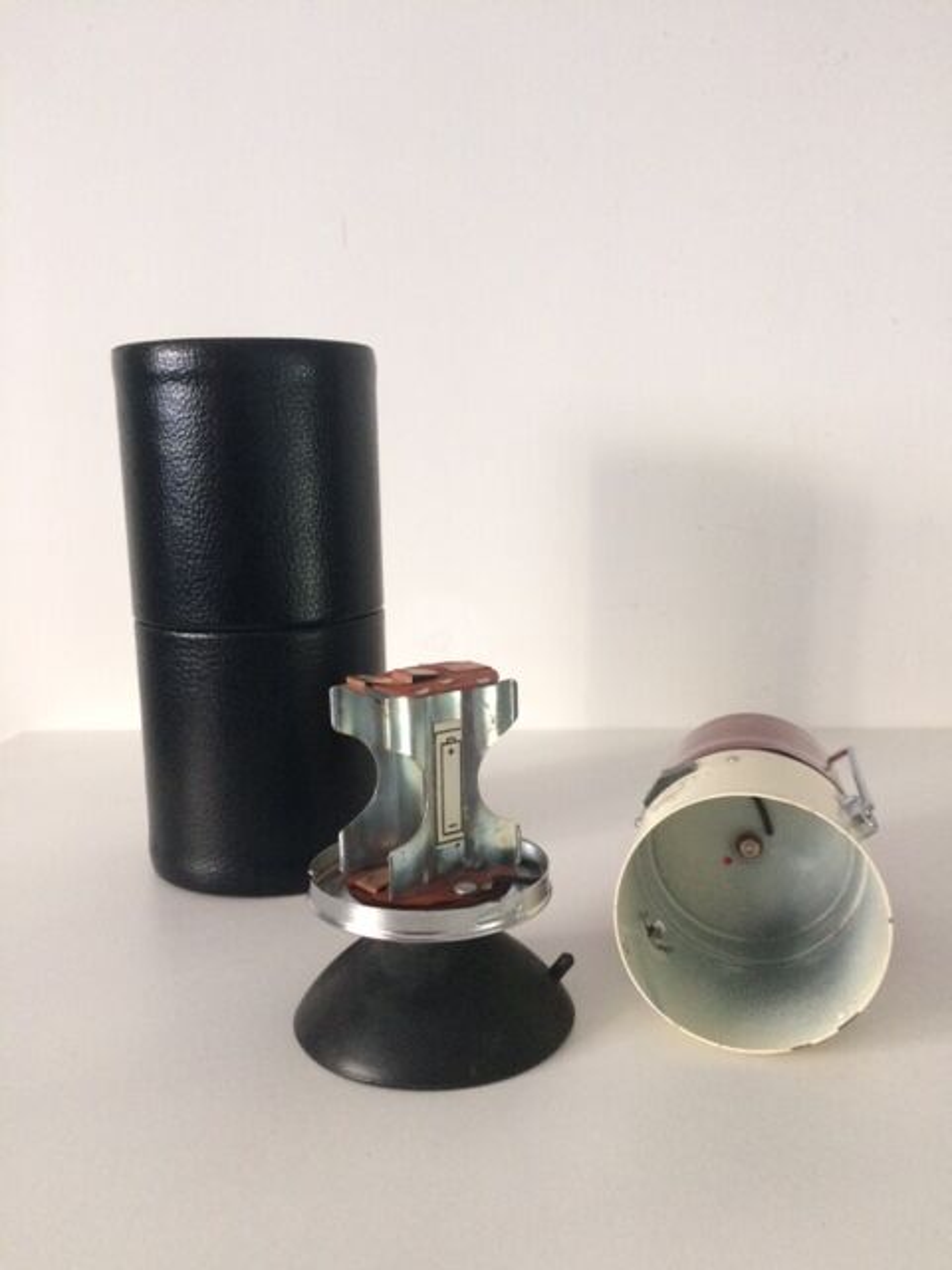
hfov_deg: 48.2
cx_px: 476
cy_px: 635
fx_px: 1063
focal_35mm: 29
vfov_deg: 61.7
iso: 250
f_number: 2.2
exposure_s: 1/33
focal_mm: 4.15
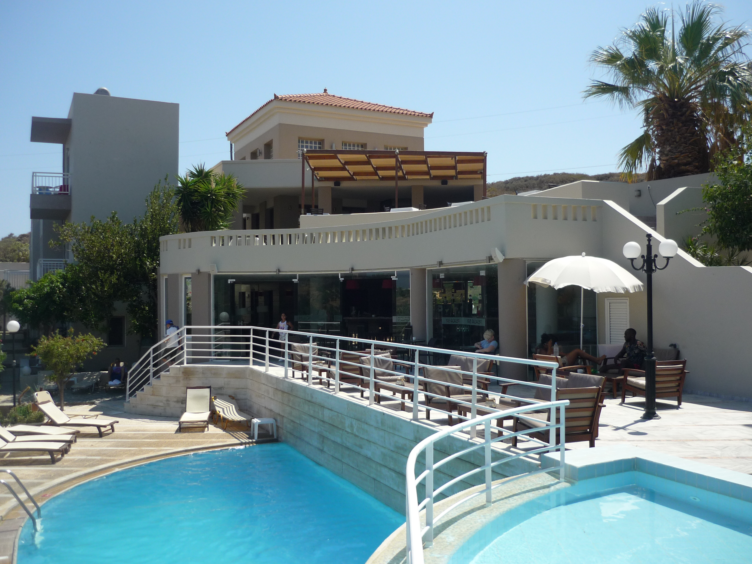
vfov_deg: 42.9
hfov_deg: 55.4
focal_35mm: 33
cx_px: 376
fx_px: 717
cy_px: 282
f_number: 8
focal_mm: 5.5
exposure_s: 1/200
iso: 100
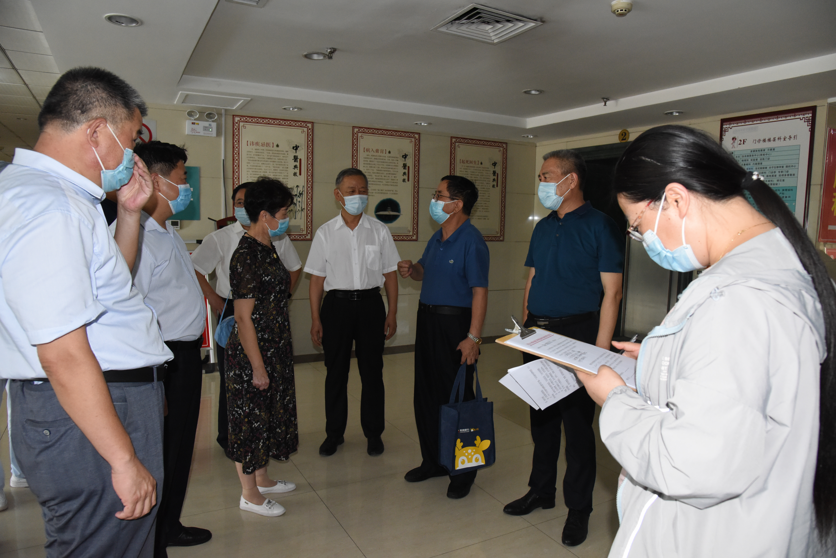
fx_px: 557
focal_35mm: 24
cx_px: 418
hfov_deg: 73.7
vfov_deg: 53.2
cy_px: 279
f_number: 6.3
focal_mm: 24
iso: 3200
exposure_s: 1/60
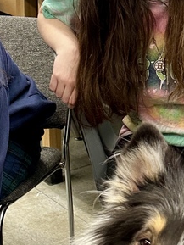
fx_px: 602
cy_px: 237
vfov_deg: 22.3
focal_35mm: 85
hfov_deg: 17.3
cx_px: 59
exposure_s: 1/60
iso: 250
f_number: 1.78
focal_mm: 6.86
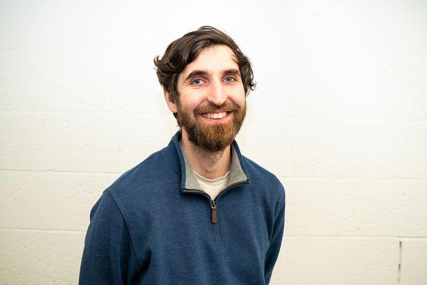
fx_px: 415
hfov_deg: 54.4
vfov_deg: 37.9
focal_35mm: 35
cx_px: 214
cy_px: 142
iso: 2000
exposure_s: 1/125
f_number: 3.2
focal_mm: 35
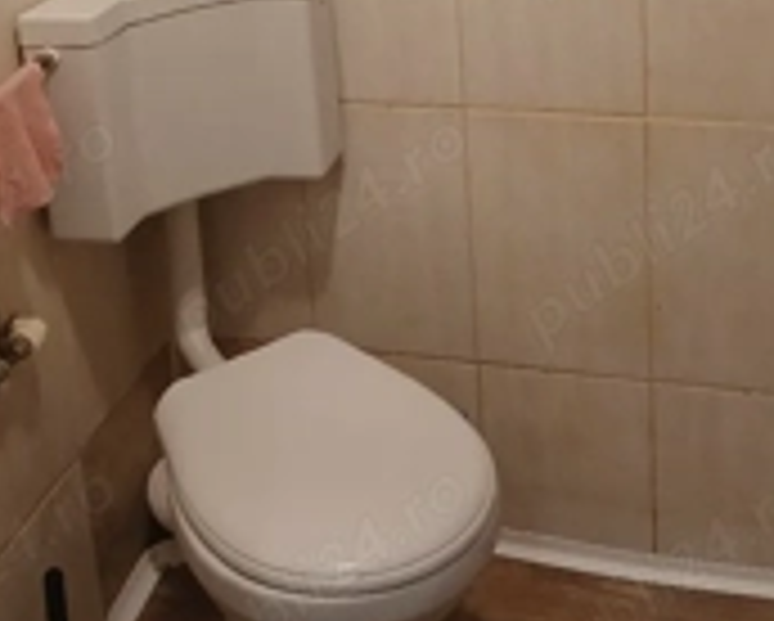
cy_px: -68
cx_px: 410
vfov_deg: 24.1
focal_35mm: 59
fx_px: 1353
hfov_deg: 31.9
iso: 200
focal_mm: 3.98
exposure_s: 1/33.3
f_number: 1.8
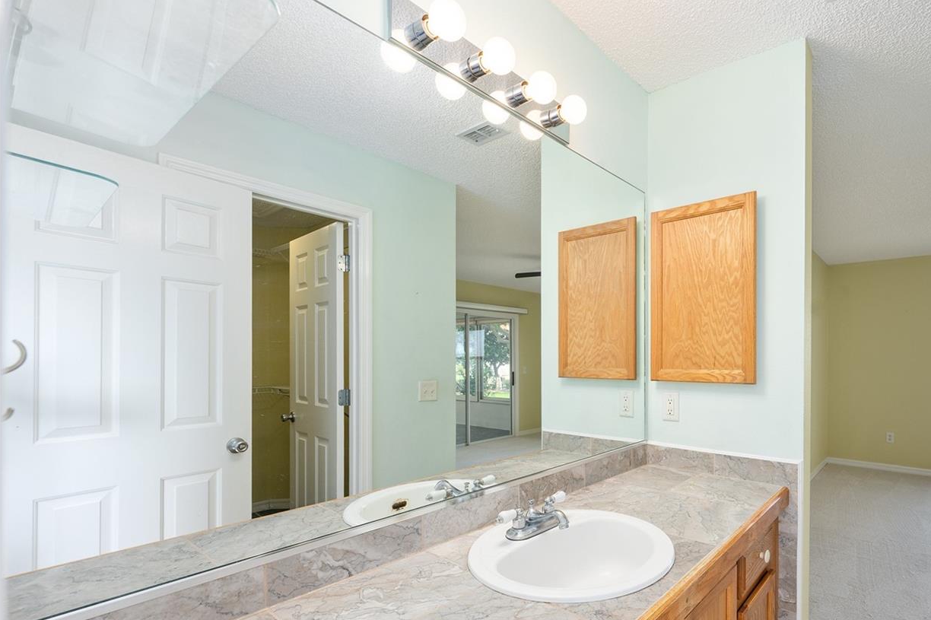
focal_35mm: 17
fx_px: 439
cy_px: 368
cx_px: 605
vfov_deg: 69.8
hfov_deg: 90.6
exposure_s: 1/8
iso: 160
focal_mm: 13
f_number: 7.1
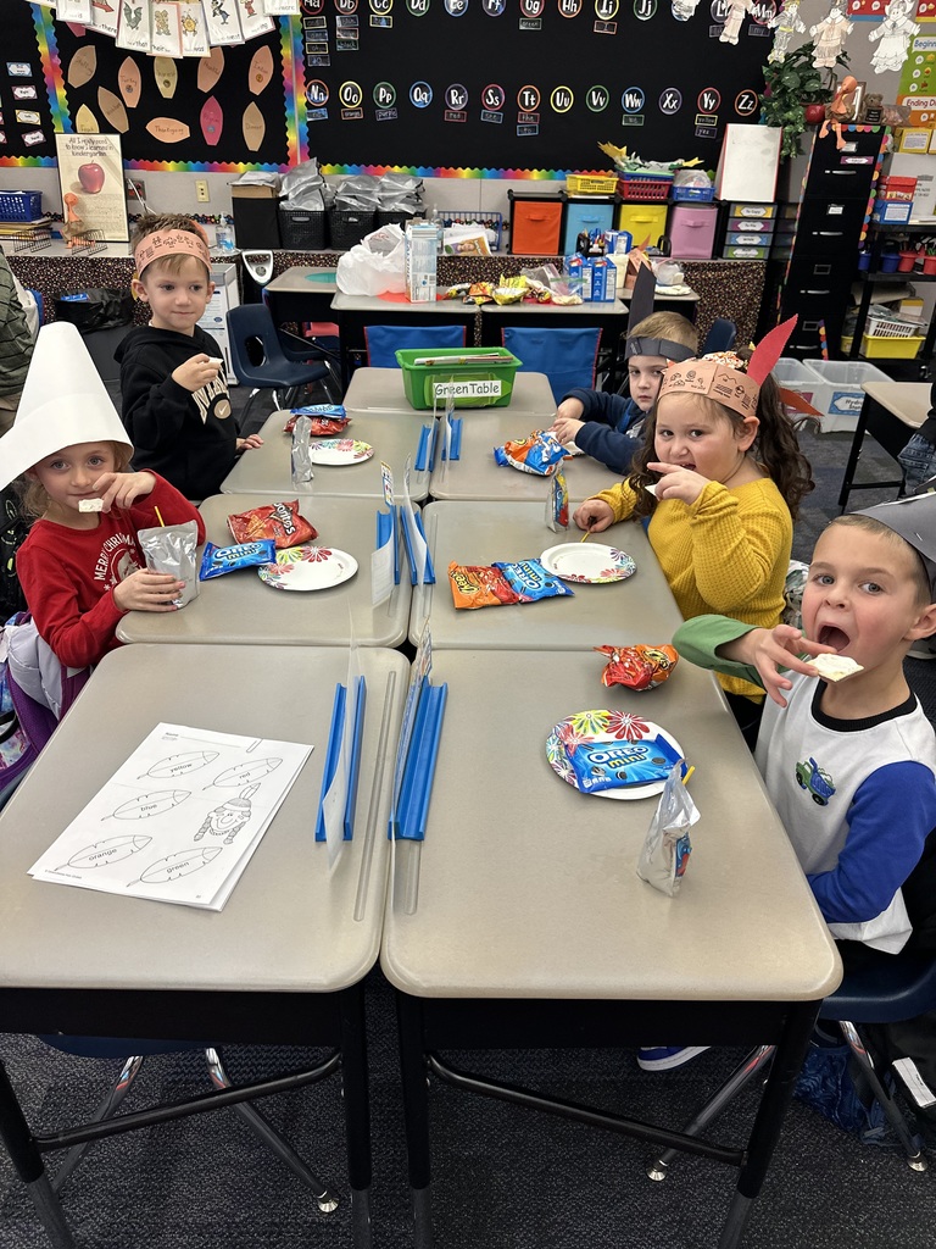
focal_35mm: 24
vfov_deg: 71.6
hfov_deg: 56.8
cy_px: 624
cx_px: 468
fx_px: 865
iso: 200
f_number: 1.78
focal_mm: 6.86
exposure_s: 1/120
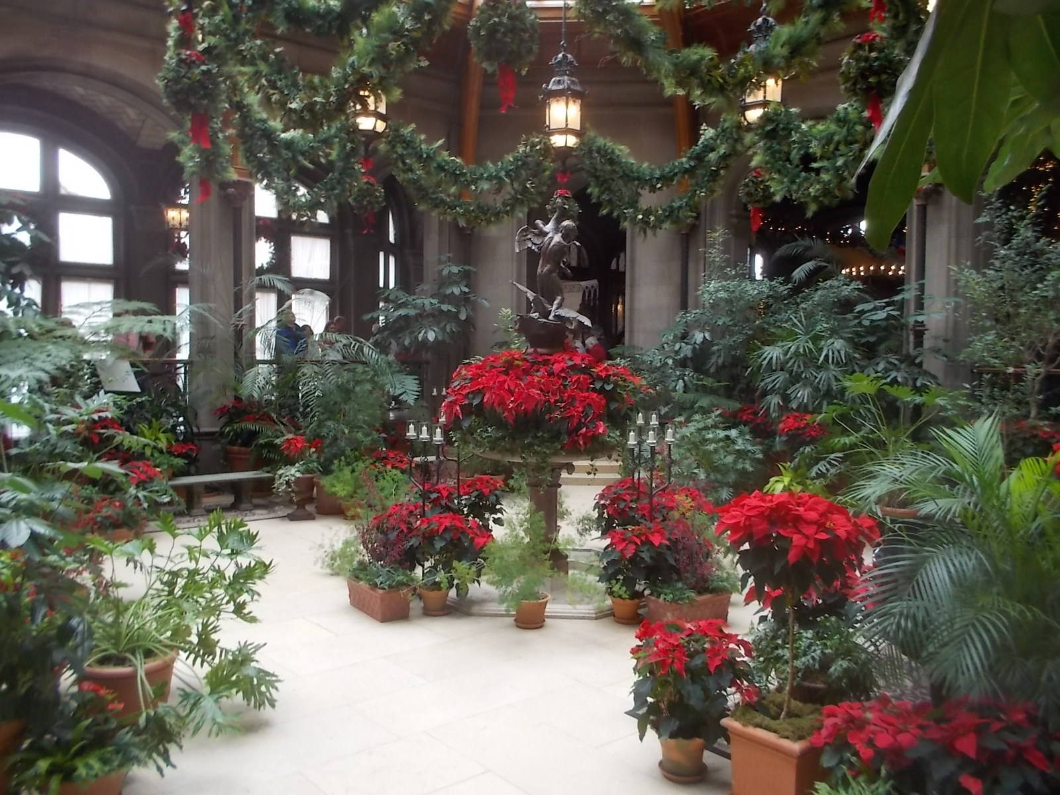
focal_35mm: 29
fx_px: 888
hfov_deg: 61.7
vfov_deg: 48.2
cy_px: 398
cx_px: 530
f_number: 3.3
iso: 160
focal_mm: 4.1
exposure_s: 1/30
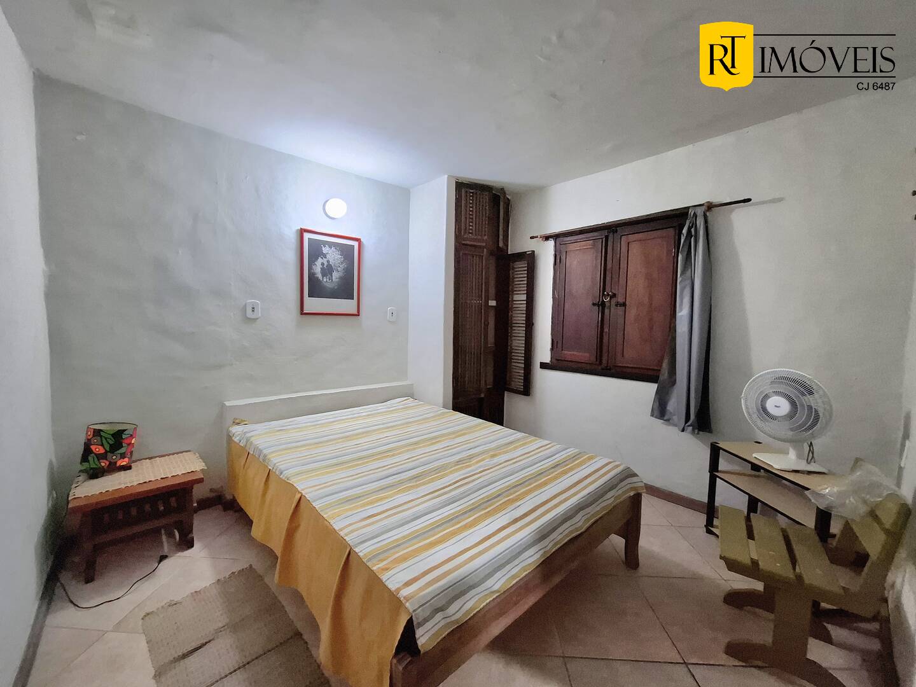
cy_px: 344
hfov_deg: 106.2
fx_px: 344
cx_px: 458
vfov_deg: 89.9
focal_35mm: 13
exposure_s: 1/24
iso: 200
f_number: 2.2
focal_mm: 1.74
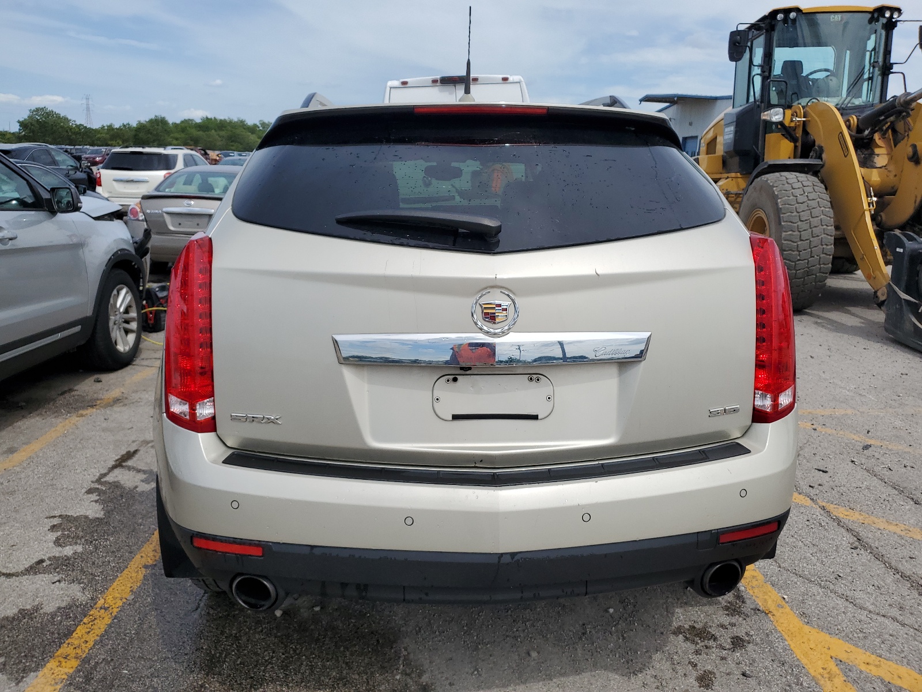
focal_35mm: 26
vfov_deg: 53.1
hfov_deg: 67.3
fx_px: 693
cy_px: 346
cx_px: 461
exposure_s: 1/5000
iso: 50
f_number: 1.5
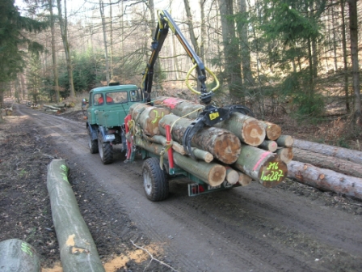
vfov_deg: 37.7
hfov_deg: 49.0
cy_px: 136
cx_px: 181
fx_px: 397
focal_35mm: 38
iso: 64
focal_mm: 7.8
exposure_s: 1/40
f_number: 2.8
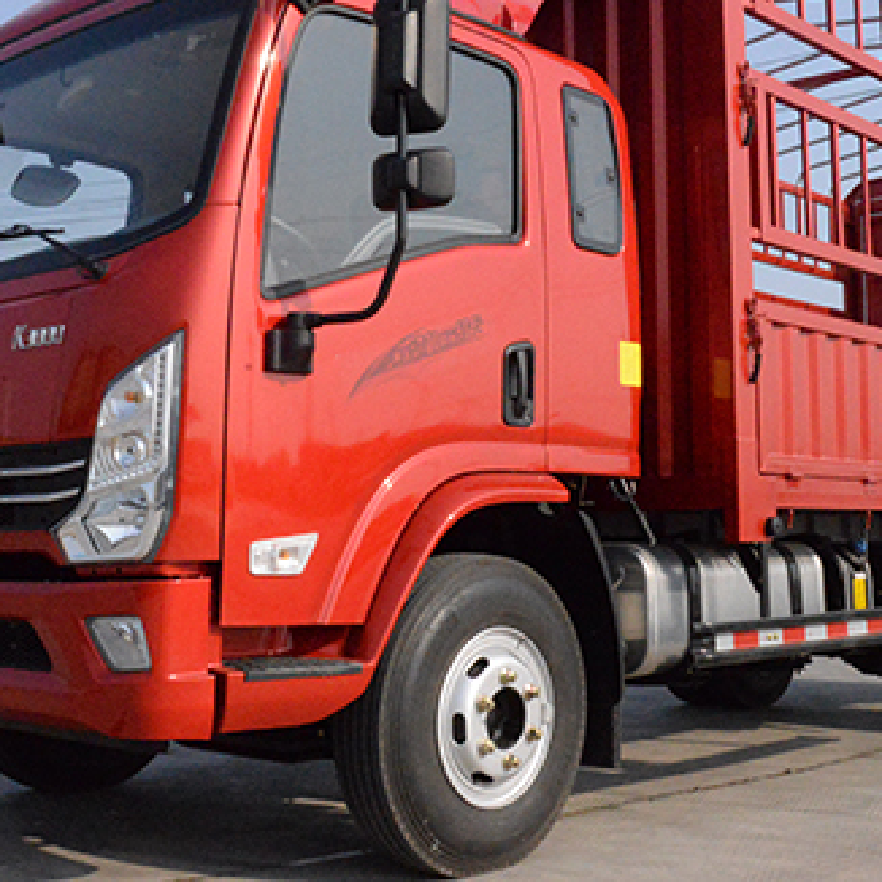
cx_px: 476
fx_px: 1441
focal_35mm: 50
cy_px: 294
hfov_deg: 34.0
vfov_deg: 33.7
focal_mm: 24
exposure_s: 1/3200
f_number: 22
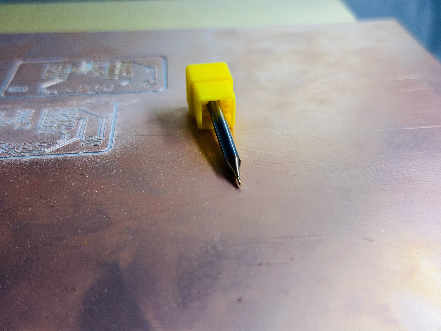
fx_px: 612
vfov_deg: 30.3
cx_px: 220
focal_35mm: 48
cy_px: 166
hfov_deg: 39.7
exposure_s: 1/452
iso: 80
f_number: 1.78
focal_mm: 6.76
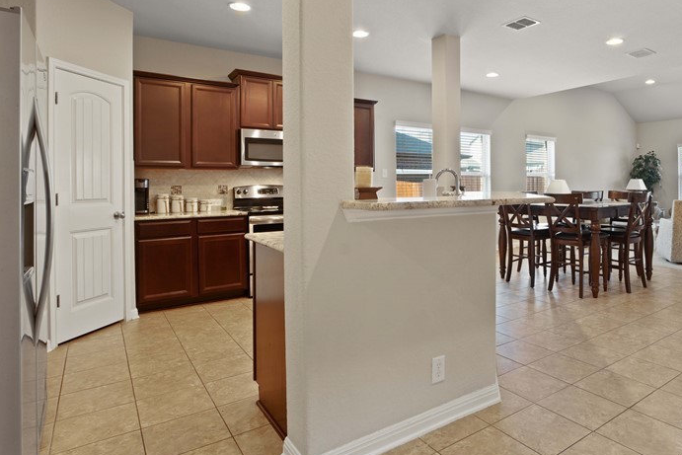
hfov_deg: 77.3
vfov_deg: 57.0
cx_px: 423
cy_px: 194
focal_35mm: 22
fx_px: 417
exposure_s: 2
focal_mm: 14
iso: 100
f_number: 8
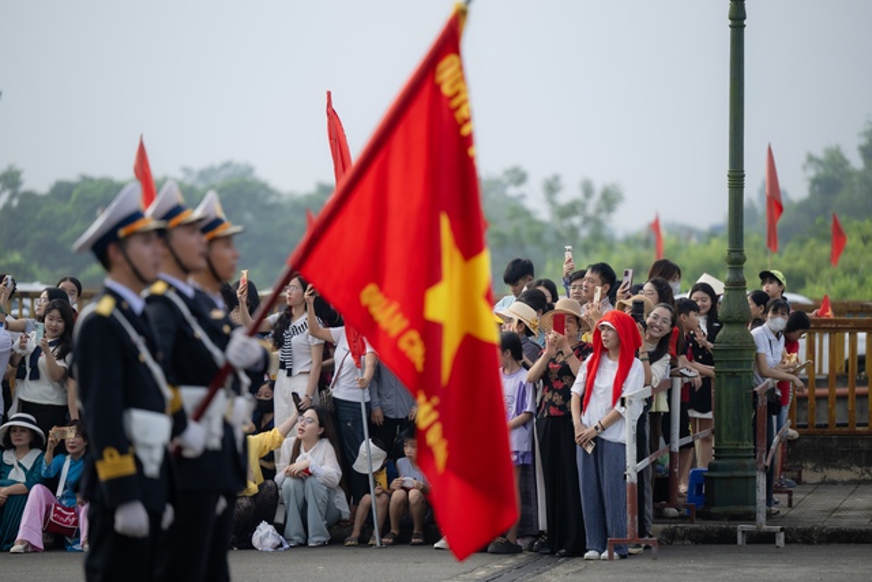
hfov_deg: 13.2
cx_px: 436
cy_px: 291
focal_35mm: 155
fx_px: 3755
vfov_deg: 8.9
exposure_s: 1/1000
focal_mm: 155
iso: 250
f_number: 2.8
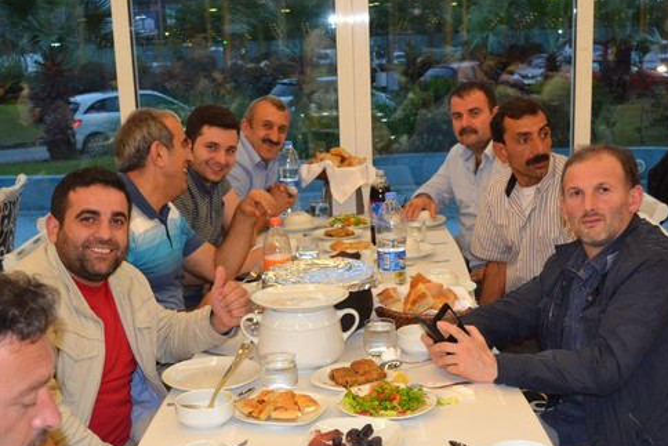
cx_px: 319
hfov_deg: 36.9
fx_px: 1002
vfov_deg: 24.9
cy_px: 304
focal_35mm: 54
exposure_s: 1/60
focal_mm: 26
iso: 1250
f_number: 4.2
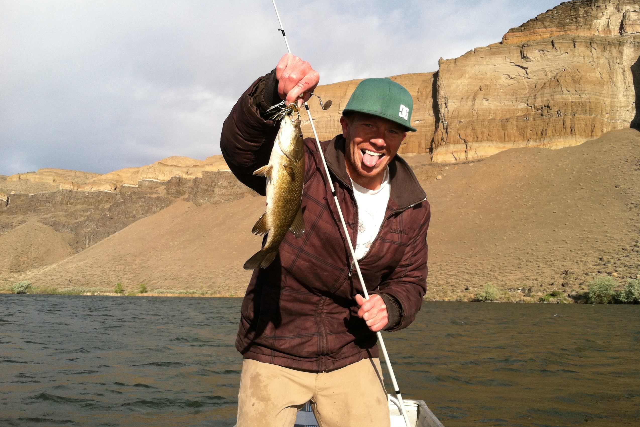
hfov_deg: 51.9
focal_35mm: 37
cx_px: 317
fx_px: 658
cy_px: 194
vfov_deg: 35.9
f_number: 2.8
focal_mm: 3.85
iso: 80
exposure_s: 1/1111
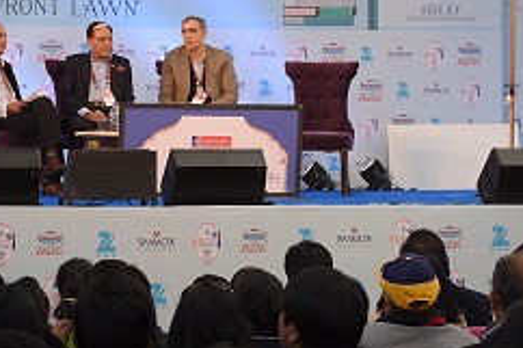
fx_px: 2250
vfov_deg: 8.8
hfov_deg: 13.2
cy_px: 153
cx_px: 182
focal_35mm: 155
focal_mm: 52
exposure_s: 1/125
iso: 400
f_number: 6.3
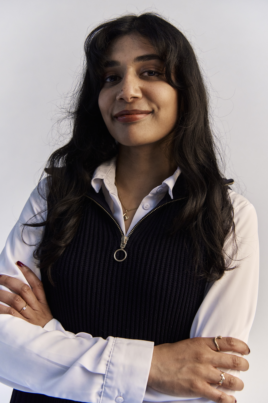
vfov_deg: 48.5
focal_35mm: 40
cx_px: 134
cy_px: 202
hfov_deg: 33.4
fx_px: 447
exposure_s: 1/60
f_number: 5.6
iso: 2000
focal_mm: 40
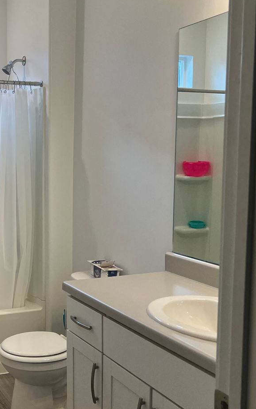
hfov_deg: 26.8
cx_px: 13
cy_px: 200
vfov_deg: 43.5
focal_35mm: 46
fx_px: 513
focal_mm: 5.7
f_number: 1.5
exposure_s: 1/126
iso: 50
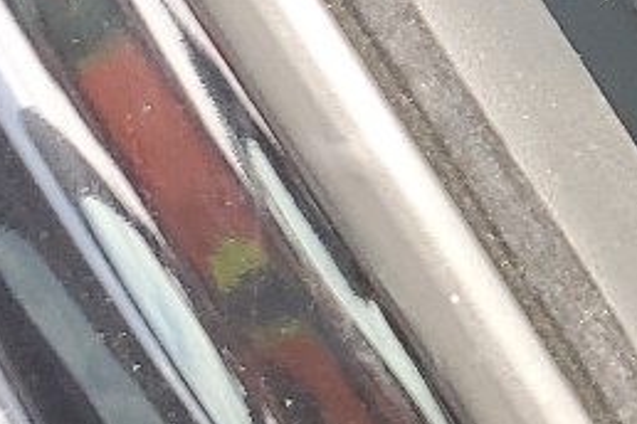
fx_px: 2972
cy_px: -89
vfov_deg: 8.1
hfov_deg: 10.1
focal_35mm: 168
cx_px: 1684
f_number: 1.5
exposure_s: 1/333
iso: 50
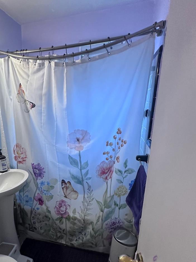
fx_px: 174
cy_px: 156
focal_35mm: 23
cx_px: 58
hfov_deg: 56.9
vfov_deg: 73.2
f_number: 2.2
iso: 320
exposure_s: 1/120
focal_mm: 2.22
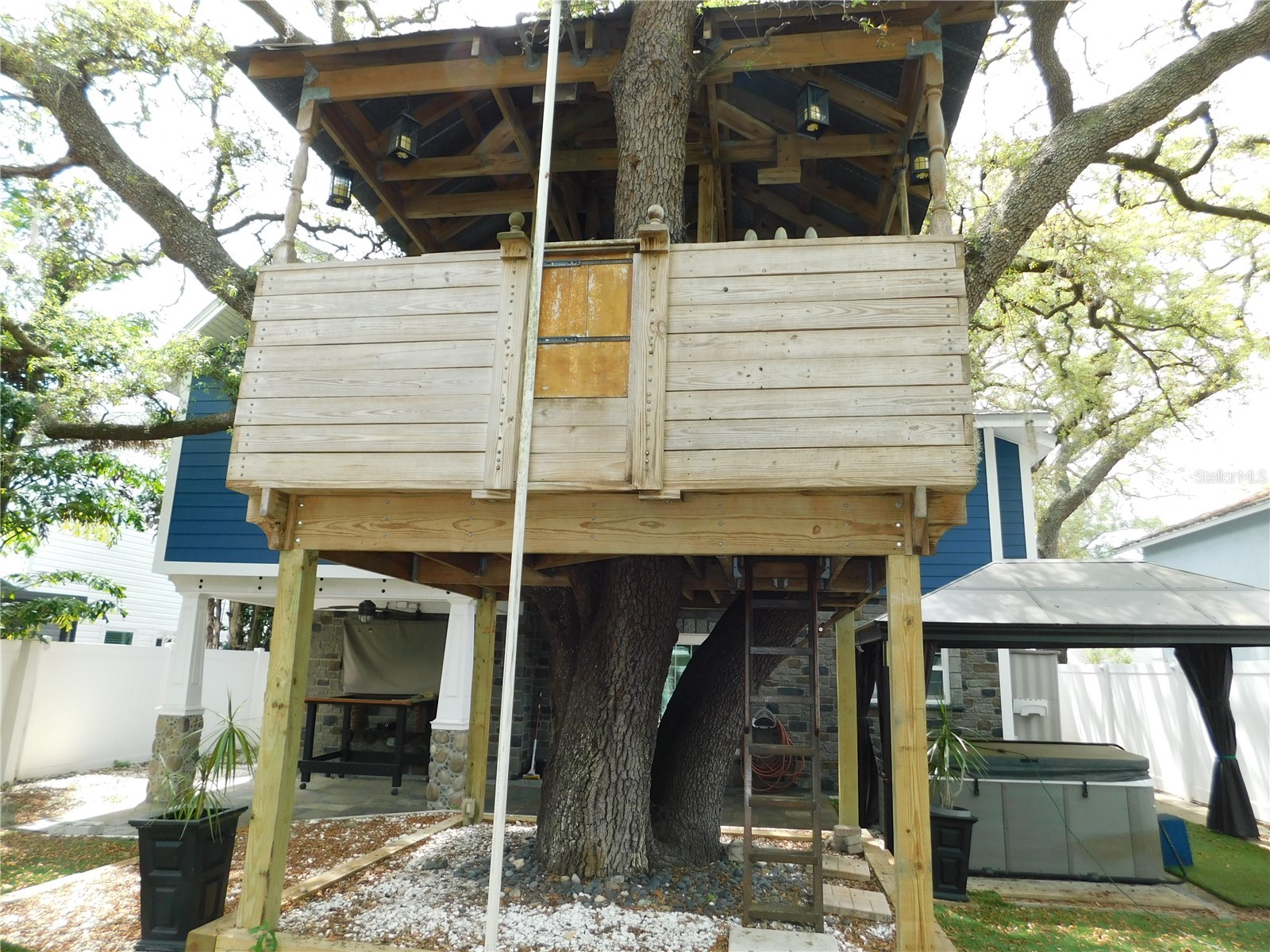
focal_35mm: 23
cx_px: 635
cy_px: 476
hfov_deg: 73.9
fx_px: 844
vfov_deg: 58.9
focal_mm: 4
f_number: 3
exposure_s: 1/250
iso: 125
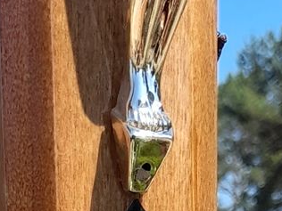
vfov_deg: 7.9
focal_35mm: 158
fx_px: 1287
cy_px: 677
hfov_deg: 12.5
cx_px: 135
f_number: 2
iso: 20
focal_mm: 4.6
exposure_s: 1/546
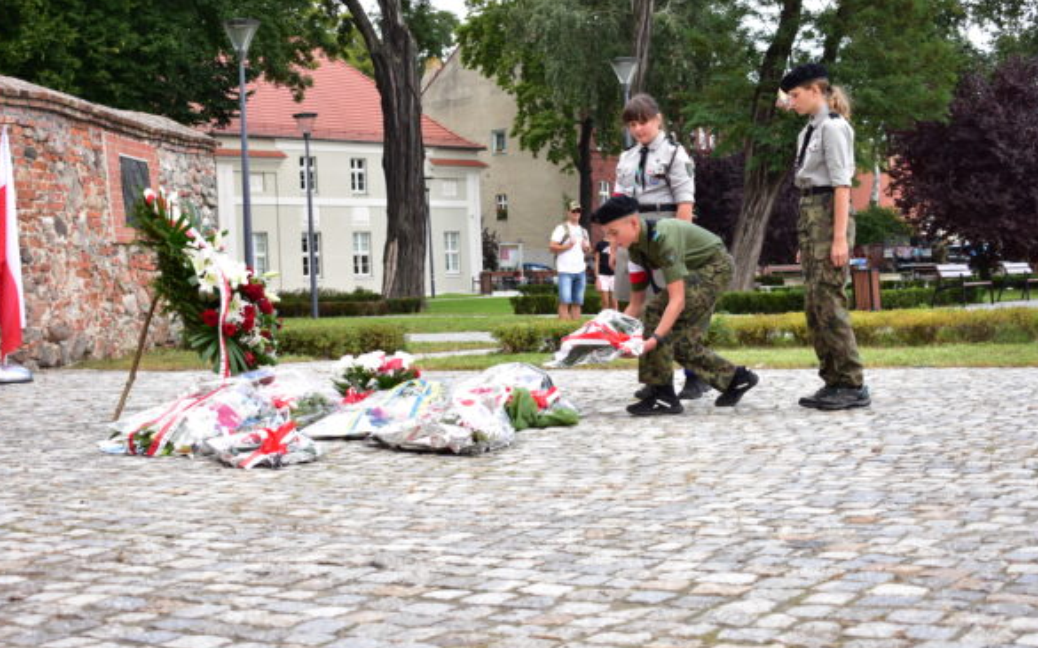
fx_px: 1583
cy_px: 302
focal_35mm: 56
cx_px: 507
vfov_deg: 23.1
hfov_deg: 36.3
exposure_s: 1/200
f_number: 5
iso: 200
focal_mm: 34
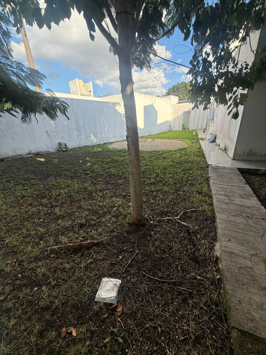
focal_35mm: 14
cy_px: 178
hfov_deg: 85.7
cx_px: 133
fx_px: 143
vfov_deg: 102.1
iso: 64
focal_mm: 2.22
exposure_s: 1/518
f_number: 2.2
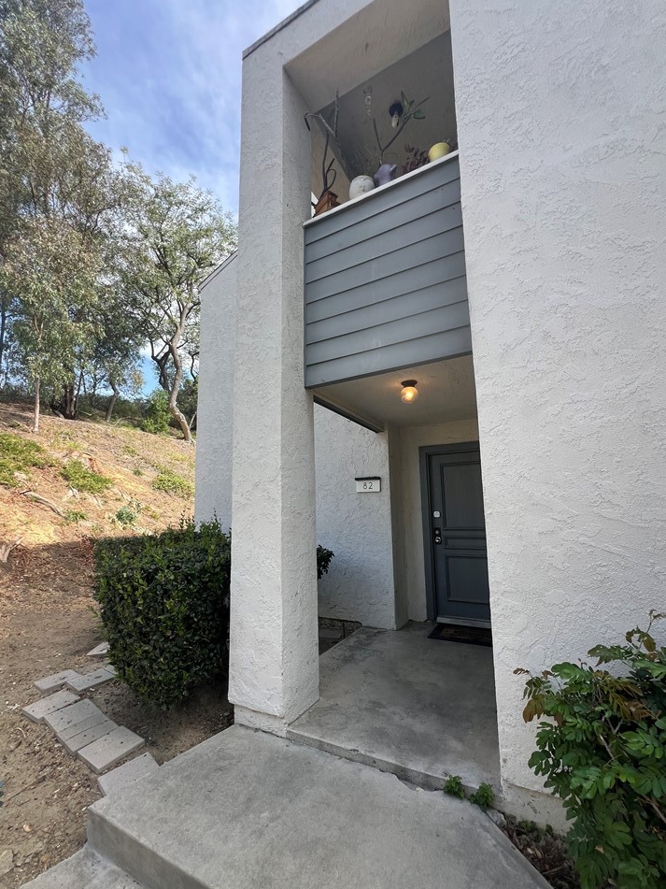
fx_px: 359
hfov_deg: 85.7
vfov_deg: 102.0
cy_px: 465
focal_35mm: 14
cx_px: 333
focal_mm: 1.57
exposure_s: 1/394
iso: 32
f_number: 1.8
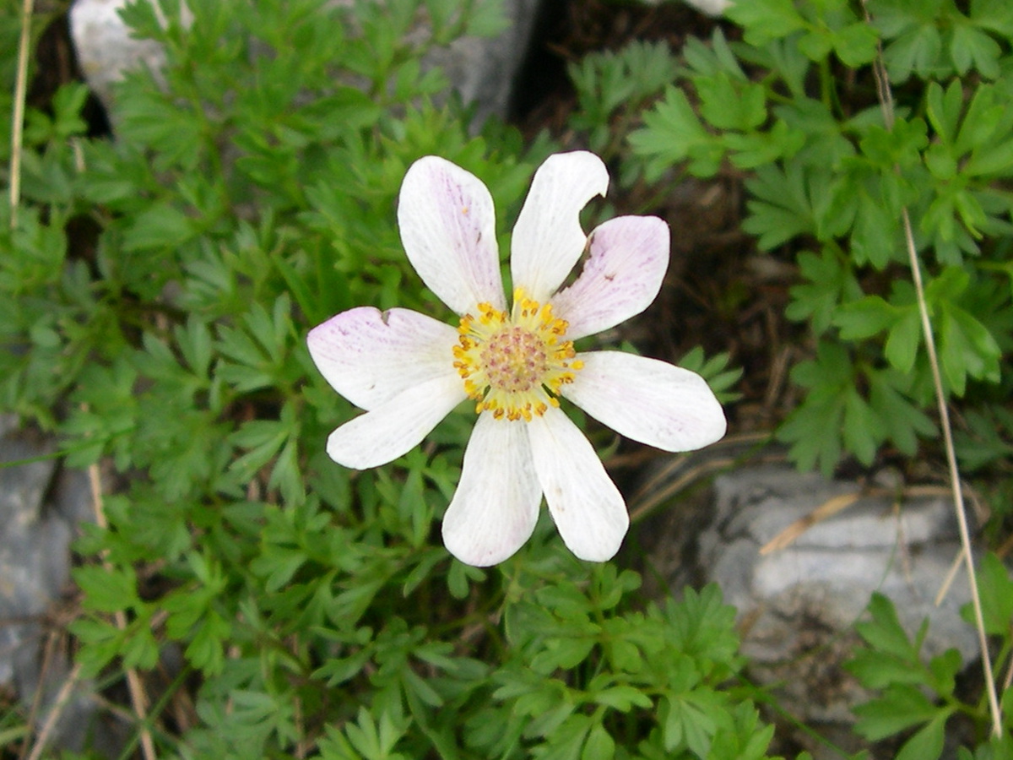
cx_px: 506
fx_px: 1112
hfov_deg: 49.0
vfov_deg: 37.7
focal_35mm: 38
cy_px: 380
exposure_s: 1/214
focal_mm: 8
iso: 100
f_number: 2.8
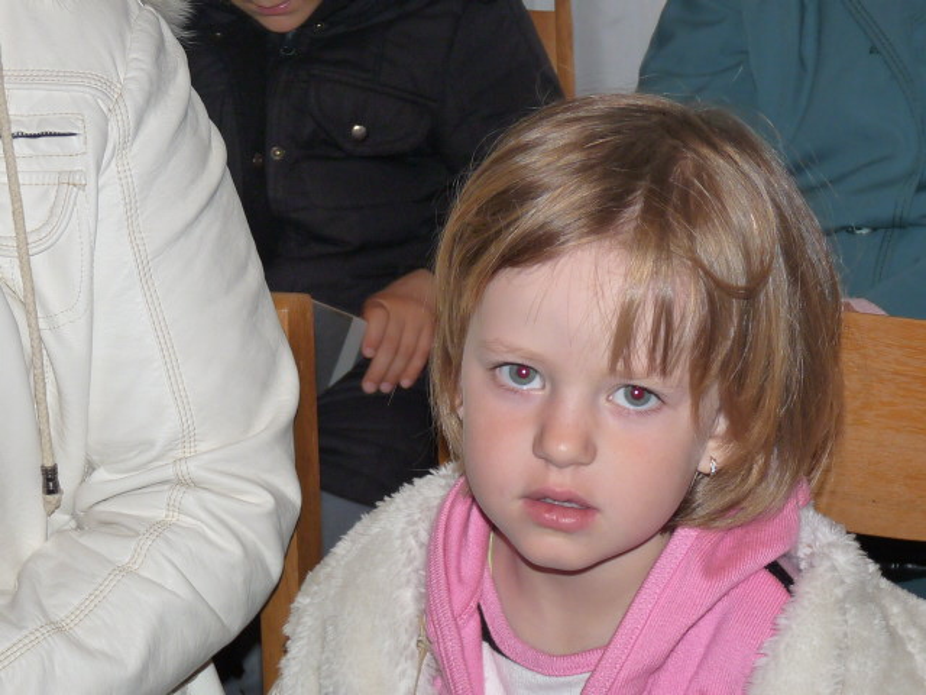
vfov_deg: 10.8
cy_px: 348
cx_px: 463
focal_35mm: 137
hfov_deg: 14.4
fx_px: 3665
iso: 160
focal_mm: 13.8
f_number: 3.4
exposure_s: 1/40
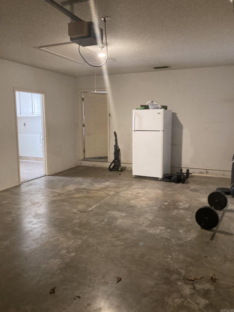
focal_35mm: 28
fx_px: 252
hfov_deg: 49.7
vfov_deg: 63.4
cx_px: 117
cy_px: 156
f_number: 1.8
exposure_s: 1/30
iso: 400
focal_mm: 3.99
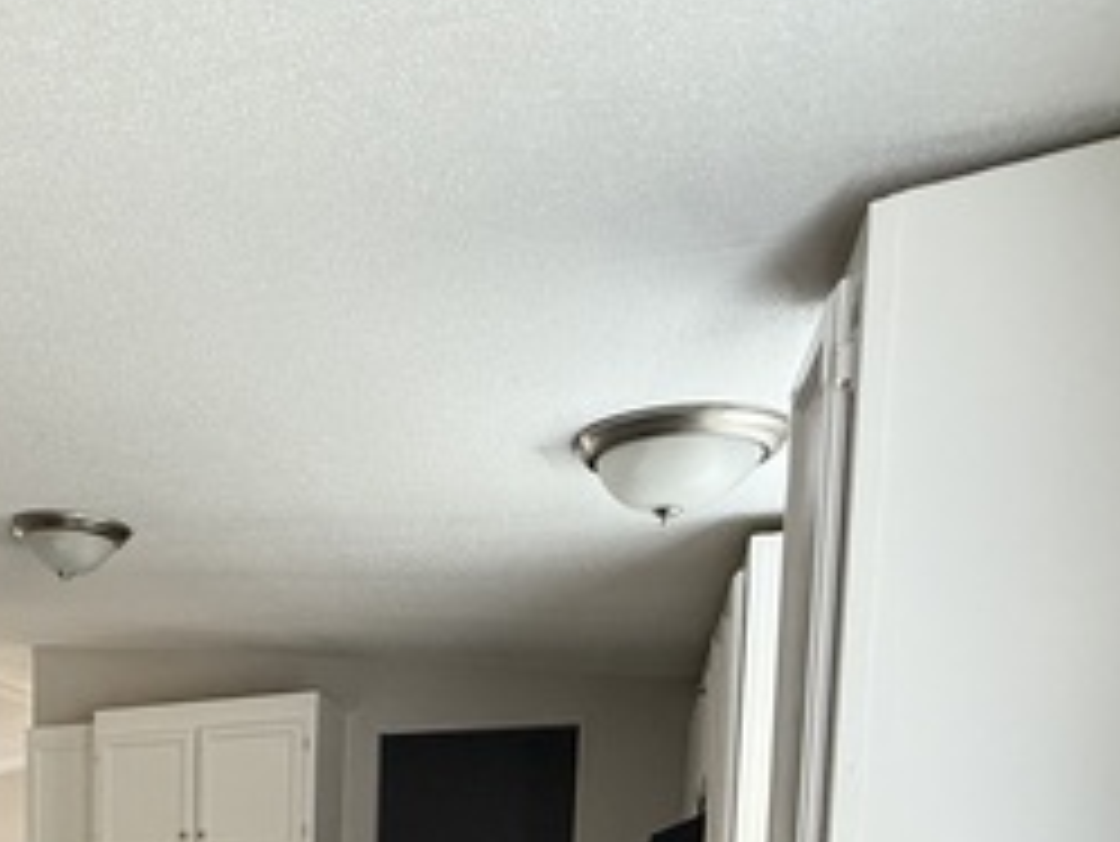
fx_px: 1165
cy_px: 1009
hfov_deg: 42.2
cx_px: -67
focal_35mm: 36
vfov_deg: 32.7
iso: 320
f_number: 2.2
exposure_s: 1/70
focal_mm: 2.22
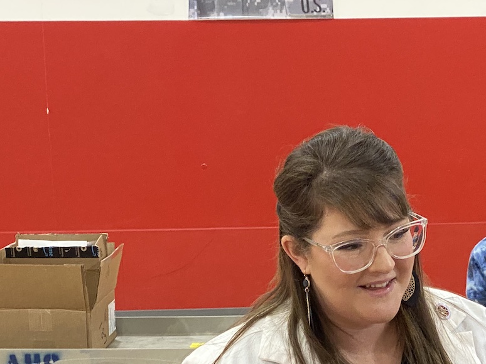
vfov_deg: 12.0
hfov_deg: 16.1
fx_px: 1698
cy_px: 423
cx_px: 404
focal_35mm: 121
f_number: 2
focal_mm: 6
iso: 160
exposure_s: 1/62
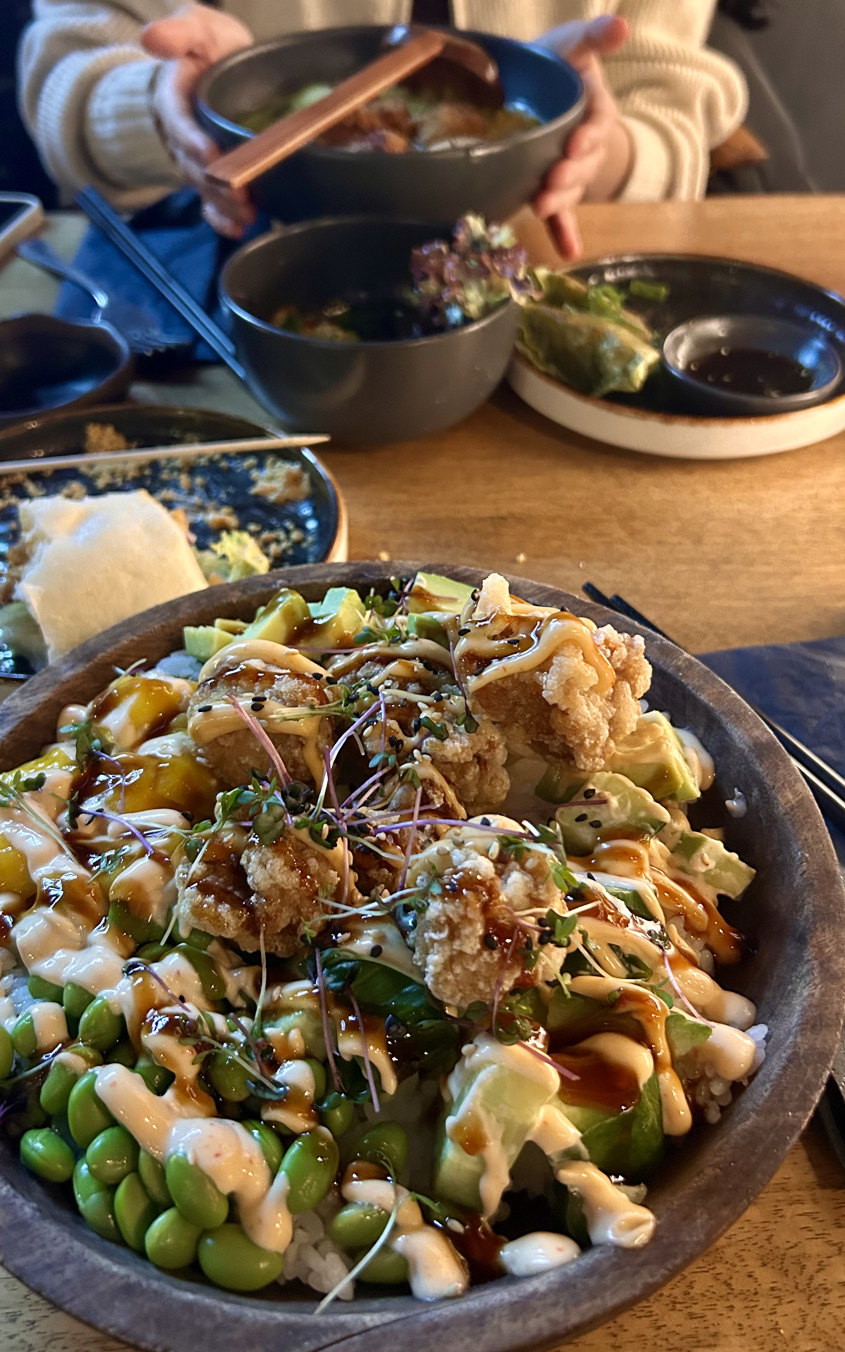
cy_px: 594
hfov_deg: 40.6
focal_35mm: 31
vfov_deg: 61.0
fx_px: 1142
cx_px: 409
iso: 500
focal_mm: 5.7
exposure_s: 1/26
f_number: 1.5
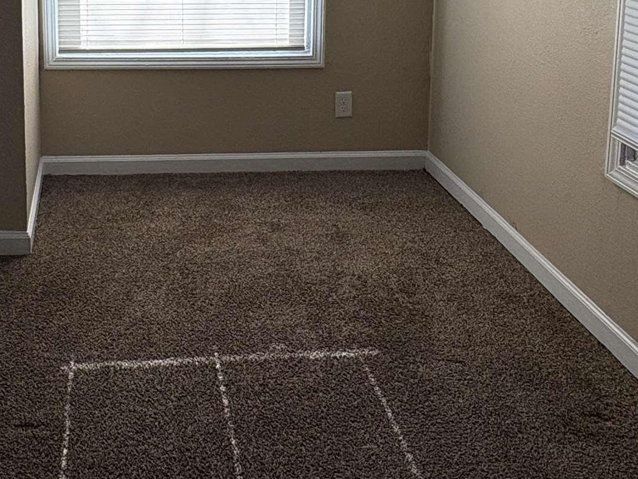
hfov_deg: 43.9
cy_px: -60
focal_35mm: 41
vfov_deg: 30.9
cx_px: 139
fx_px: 756
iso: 40
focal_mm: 2.22
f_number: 2.2
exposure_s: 1/331
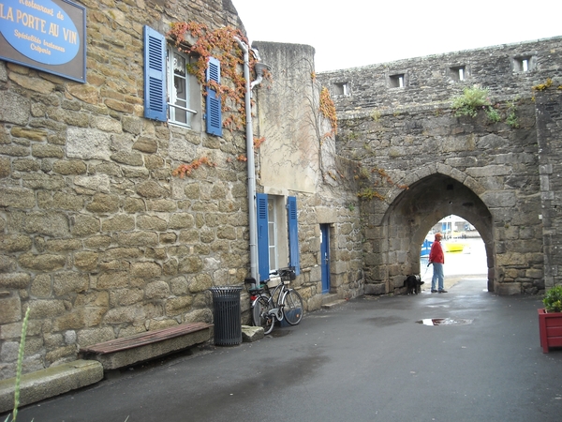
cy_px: 211
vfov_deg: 40.7
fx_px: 568
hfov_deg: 52.6
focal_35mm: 35
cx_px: 281
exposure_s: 1/129
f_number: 2.8
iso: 64
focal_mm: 5.7
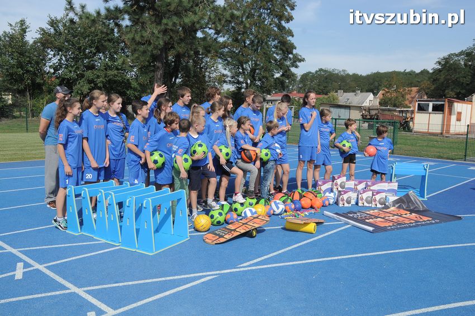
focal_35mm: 32
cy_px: 158
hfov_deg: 59.5
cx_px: 238
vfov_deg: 41.6
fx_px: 415
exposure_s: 1/500
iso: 400
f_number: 11
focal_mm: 21
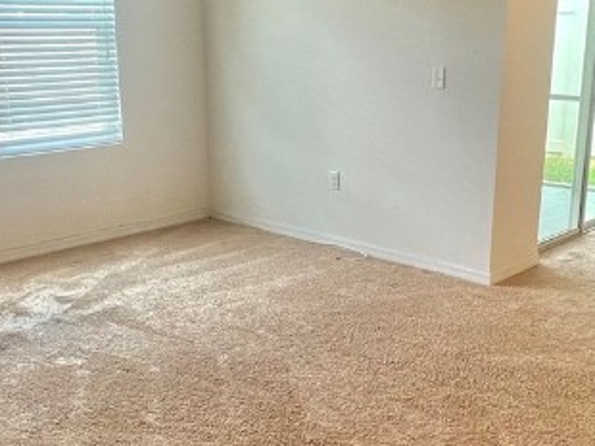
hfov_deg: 43.8
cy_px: 246
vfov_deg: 33.5
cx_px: 328
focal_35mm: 43
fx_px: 739
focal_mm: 1.57
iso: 160
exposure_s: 1/60
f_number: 1.8
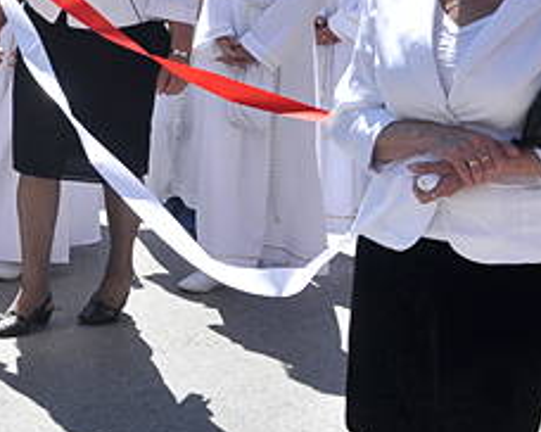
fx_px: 2016
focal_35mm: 126
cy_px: 70
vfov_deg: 12.2
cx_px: -342
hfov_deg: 14.0
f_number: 11
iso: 400
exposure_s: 1/500
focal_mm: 24
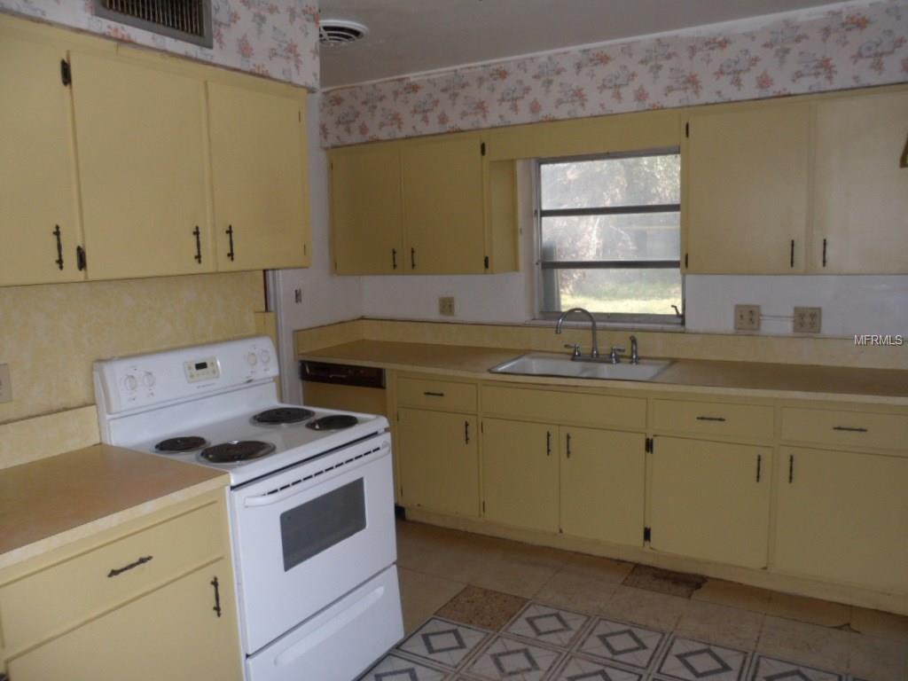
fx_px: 682
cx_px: 454
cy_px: 340
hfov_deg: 67.3
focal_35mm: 26
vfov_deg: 53.1
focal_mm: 4.9
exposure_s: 1/45
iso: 100
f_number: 3.3
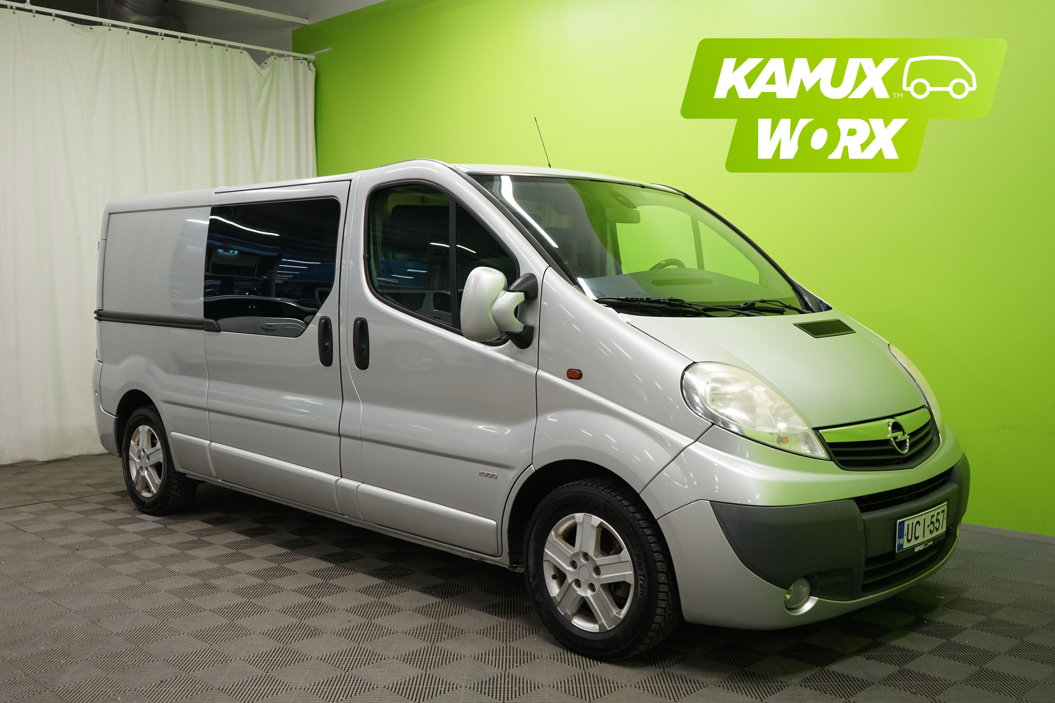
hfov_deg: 55.8
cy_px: 352
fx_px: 996
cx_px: 528
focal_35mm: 34
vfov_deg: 38.9
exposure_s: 1/50
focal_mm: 34
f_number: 5.6
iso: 800
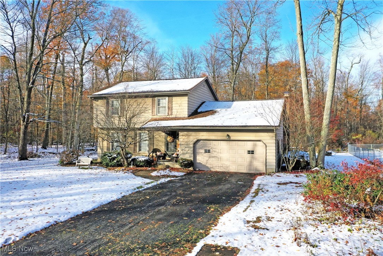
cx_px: 192
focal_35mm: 28
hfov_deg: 65.5
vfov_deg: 46.4
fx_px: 298
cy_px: 128
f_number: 5.6
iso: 100
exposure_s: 1/320
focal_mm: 10.26
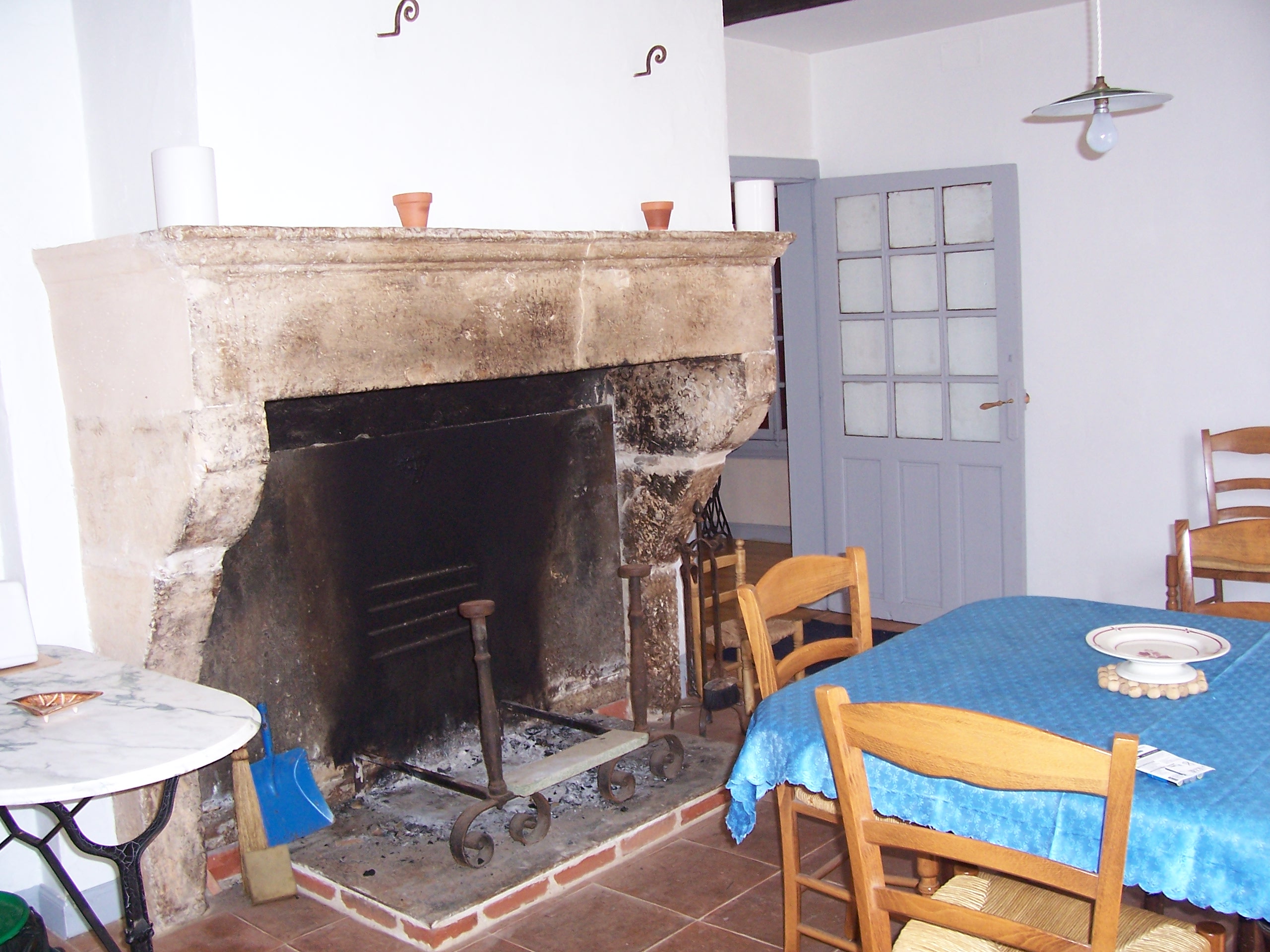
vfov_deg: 41.8
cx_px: 635
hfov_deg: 54.0
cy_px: 476
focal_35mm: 34
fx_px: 1247
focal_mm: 5.6
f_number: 2.7
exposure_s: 1/60
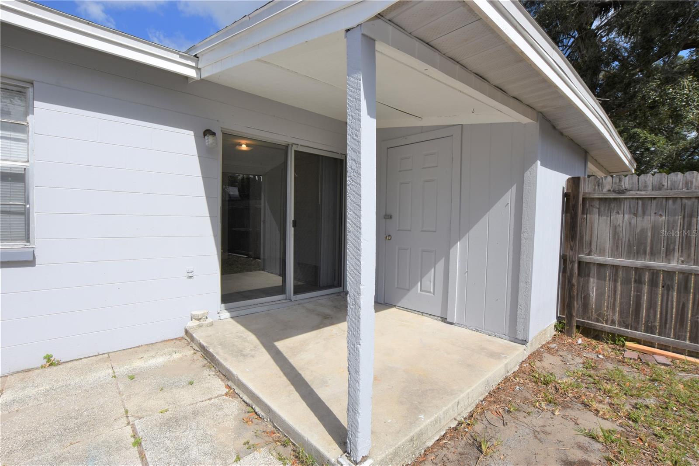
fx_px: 291
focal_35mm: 15
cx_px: 350
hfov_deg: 100.4
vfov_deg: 77.3
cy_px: 233
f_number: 11
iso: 100
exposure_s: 1/250
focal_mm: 10
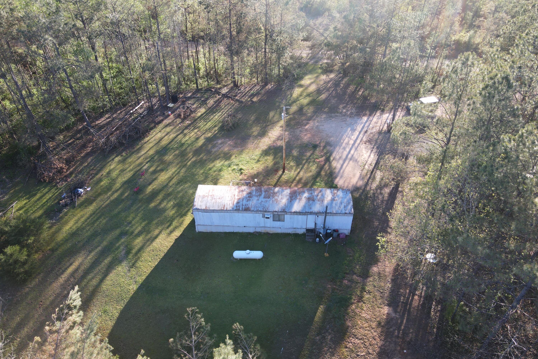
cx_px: 269
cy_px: 184
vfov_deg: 51.3
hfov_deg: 71.5
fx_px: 374
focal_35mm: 25
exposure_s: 1/15
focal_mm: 4.5
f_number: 2.8
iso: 240
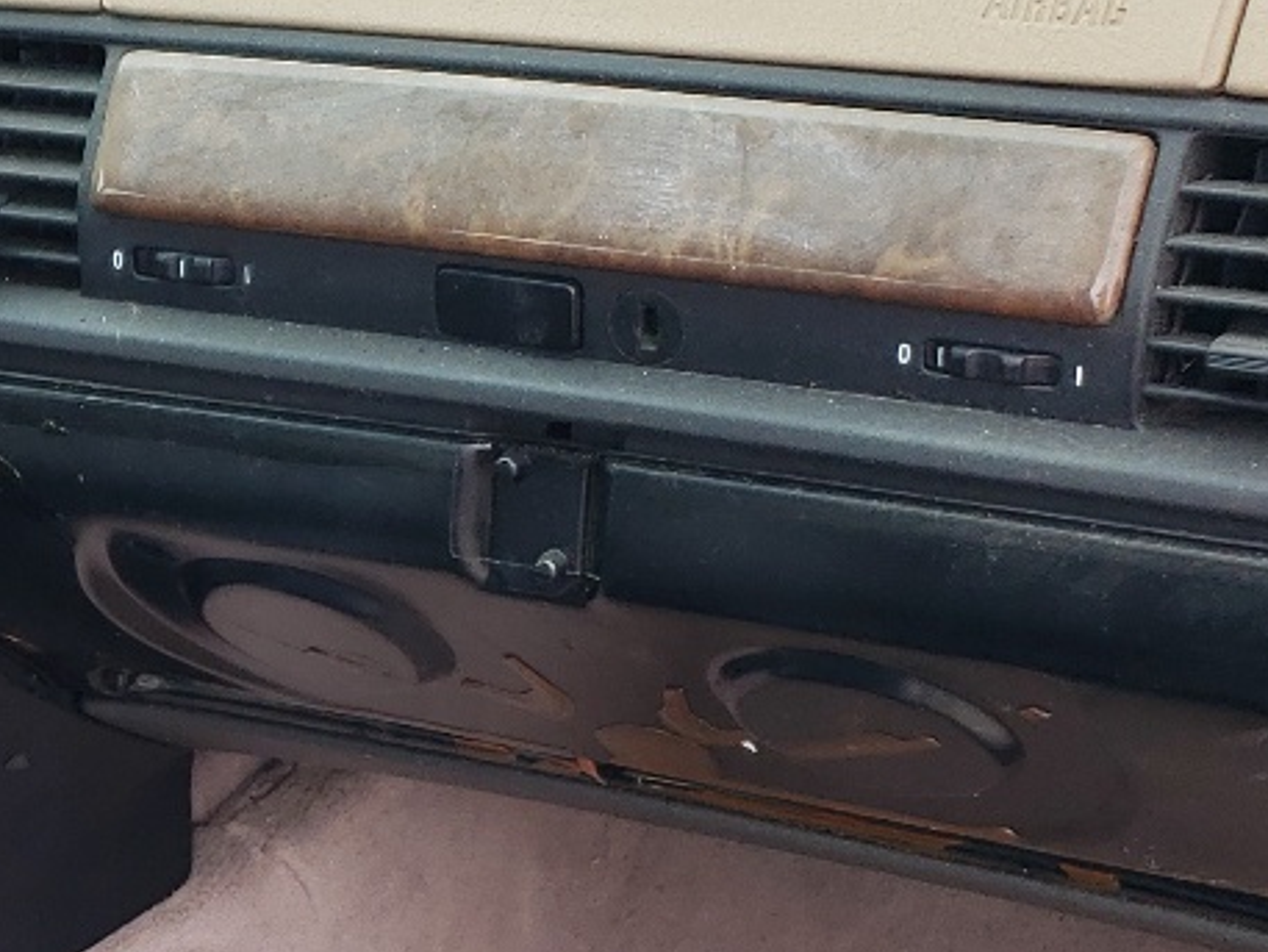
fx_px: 3334
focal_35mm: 91
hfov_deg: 19.7
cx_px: -411
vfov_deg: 15.7
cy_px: 1121
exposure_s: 1/250
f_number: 1.5
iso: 50
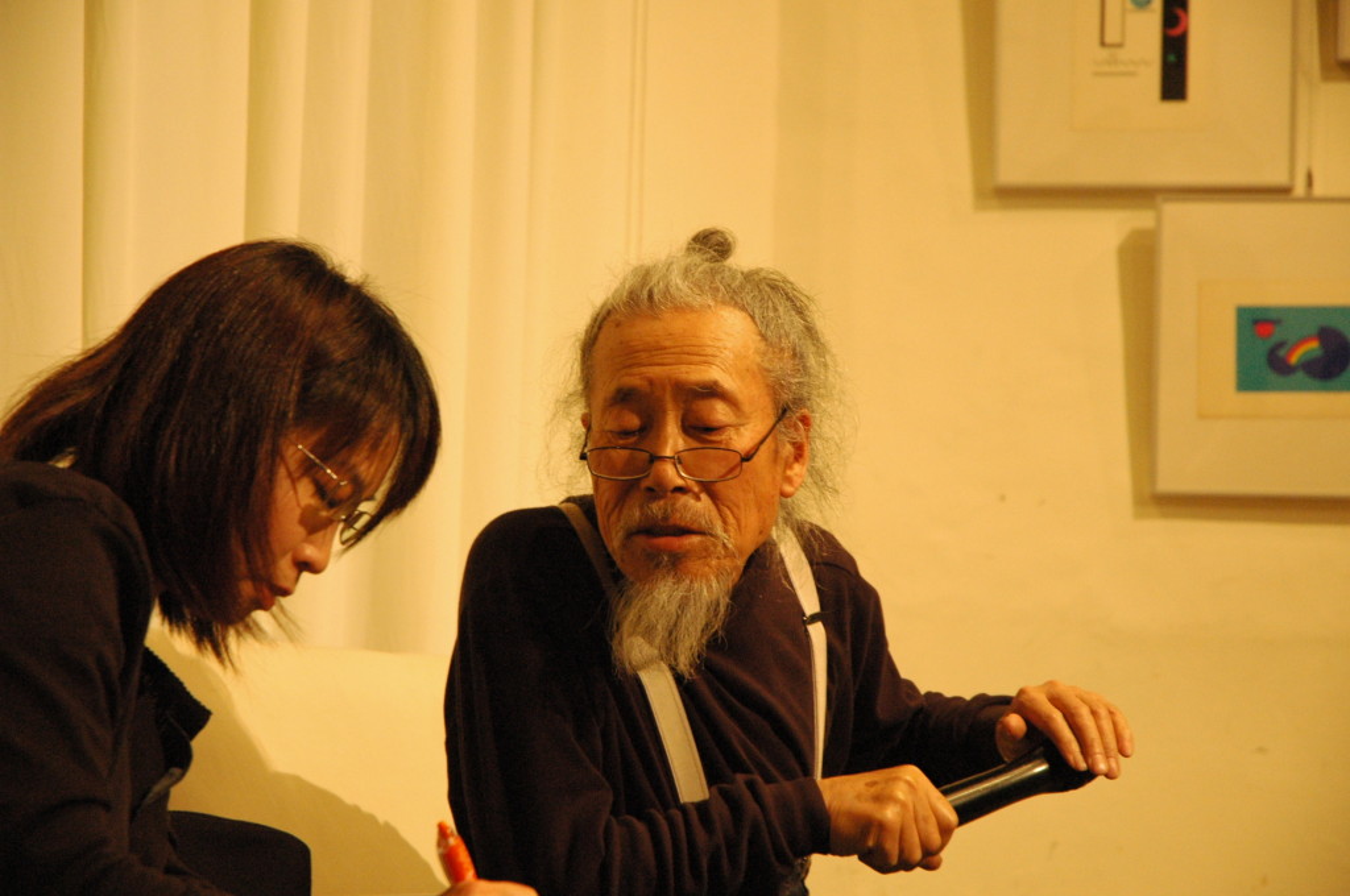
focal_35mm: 105
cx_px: 675
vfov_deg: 13.0
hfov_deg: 19.5
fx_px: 3932
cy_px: 448
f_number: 4.5
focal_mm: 70
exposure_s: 1/50
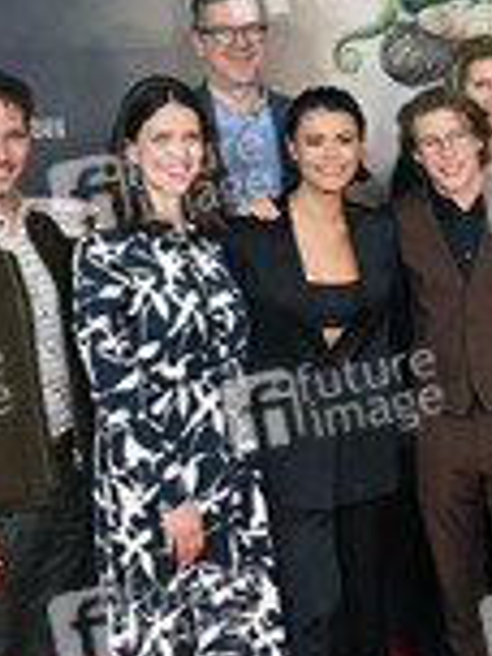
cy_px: 293
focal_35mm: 95
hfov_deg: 14.8
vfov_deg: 20.6
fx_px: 1808
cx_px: 650
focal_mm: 33.5
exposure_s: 1/160
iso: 800
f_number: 6.3
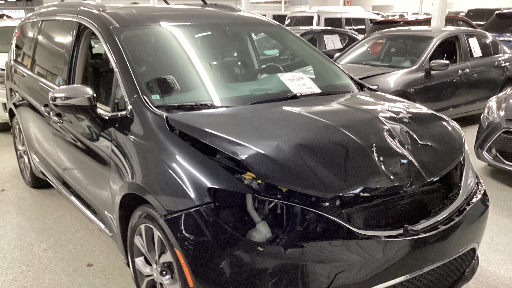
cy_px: 180
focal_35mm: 34
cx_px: 255
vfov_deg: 34.5
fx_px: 462
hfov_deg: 58.0
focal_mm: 3.3
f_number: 2.4
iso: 500
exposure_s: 1/30
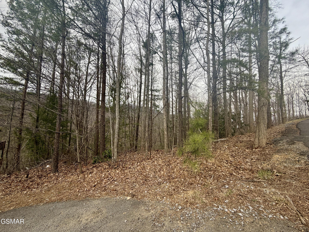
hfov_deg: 102.1
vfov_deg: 85.7
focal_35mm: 14
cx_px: 154
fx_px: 125
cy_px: 116
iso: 40
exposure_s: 1/249
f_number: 2.2
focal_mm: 2.22
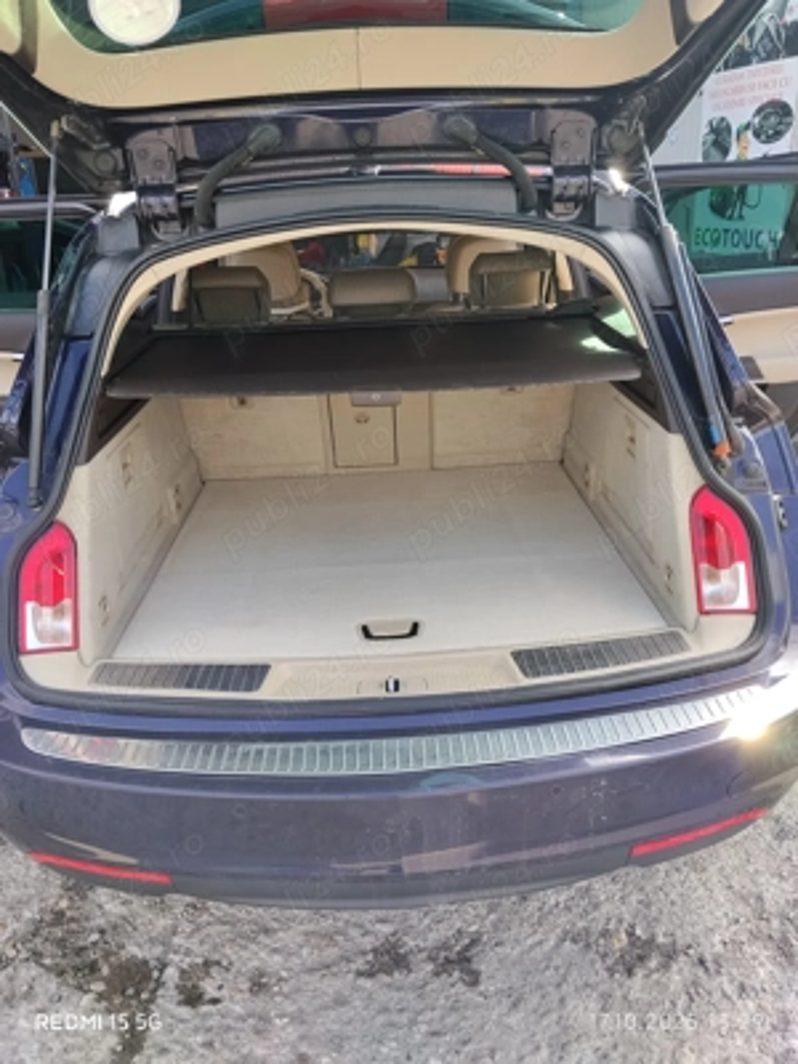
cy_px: 532
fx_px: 891
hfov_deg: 48.2
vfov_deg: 61.7
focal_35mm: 29
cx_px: 399
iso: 50
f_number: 1.8
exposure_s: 1/252
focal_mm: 4.22
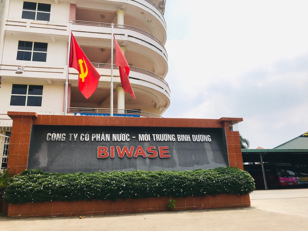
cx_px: 154
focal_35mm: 28
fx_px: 249
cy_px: 116
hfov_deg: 63.4
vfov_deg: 49.7
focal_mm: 3.99
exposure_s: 1/3425
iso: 20
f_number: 1.8
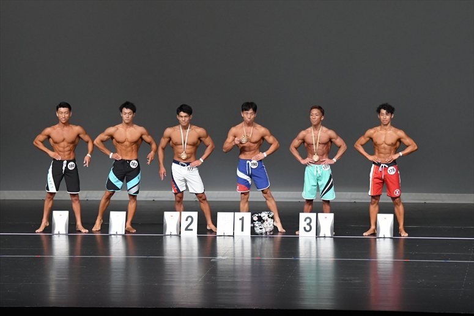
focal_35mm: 183
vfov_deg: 7.5
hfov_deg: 11.2
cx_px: 237
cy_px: 158
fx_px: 2408
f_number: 5.6
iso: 5000
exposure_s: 1/400
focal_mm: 122
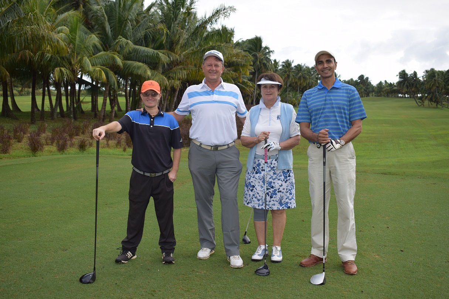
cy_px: 150
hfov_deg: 46.4
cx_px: 224
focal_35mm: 42
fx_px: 524
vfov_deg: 31.9
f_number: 5.6
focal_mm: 28
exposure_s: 1/200
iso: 100
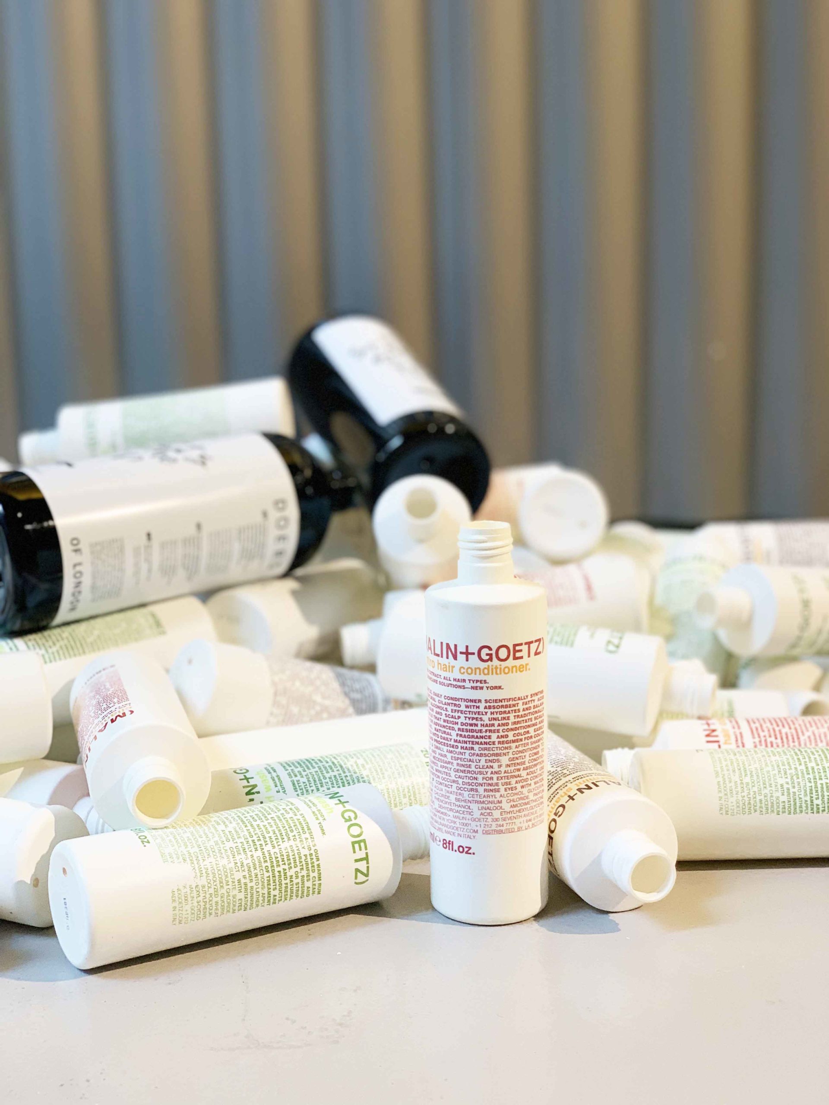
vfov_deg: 36.8
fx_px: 1660
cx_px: 414
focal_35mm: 52
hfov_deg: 28.0
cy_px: 552
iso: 100
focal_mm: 6
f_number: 2.4
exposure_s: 1/96
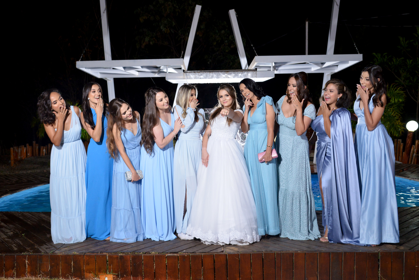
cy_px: 140
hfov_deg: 60.3
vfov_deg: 42.4
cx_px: 210
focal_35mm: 31
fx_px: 361
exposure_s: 1/60
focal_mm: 31
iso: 2200
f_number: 6.3
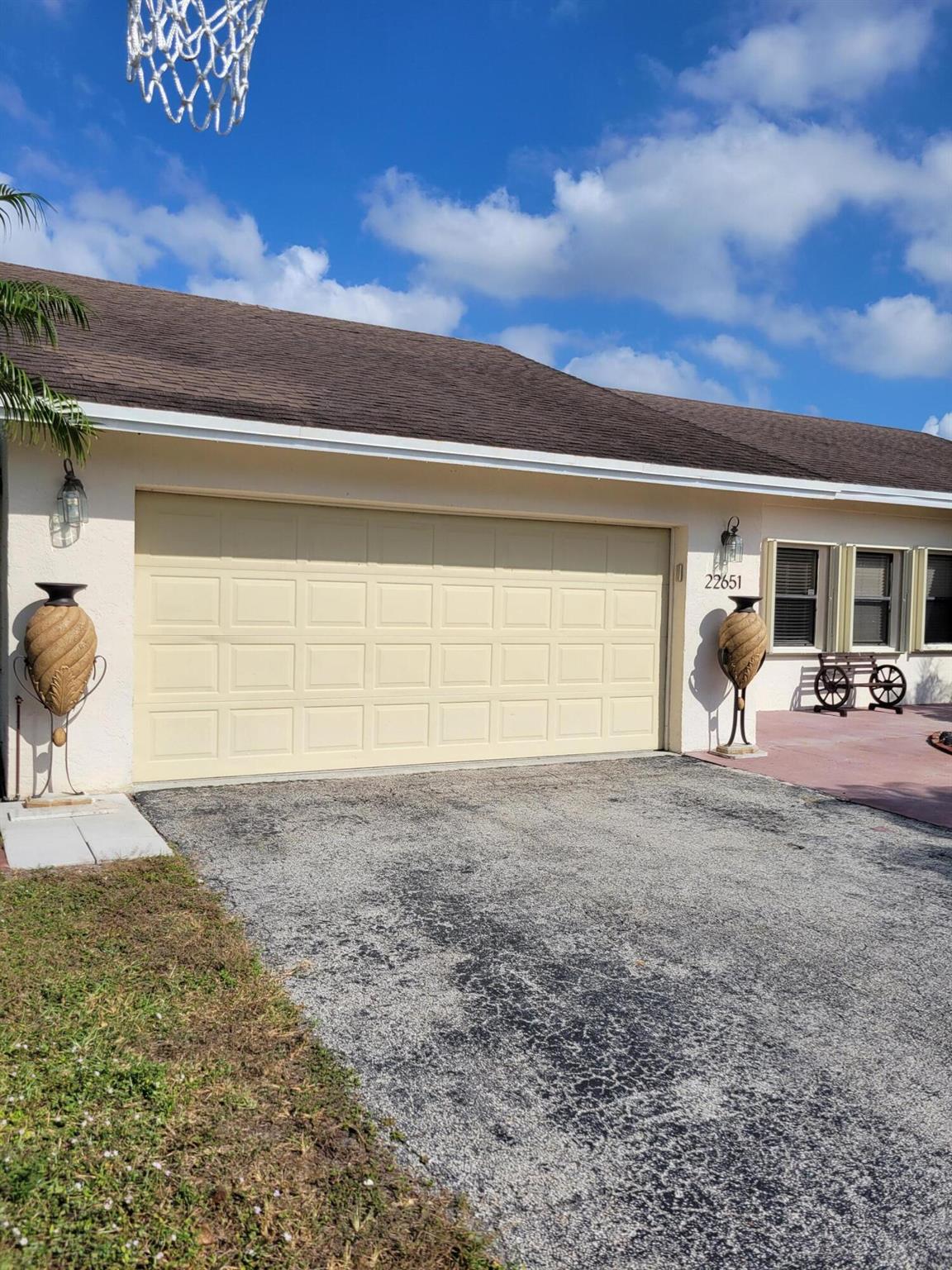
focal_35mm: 26
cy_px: 635
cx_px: 476
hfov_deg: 53.1
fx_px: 953
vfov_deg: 67.3
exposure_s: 1/5343
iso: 40
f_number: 1.8
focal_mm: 5.4
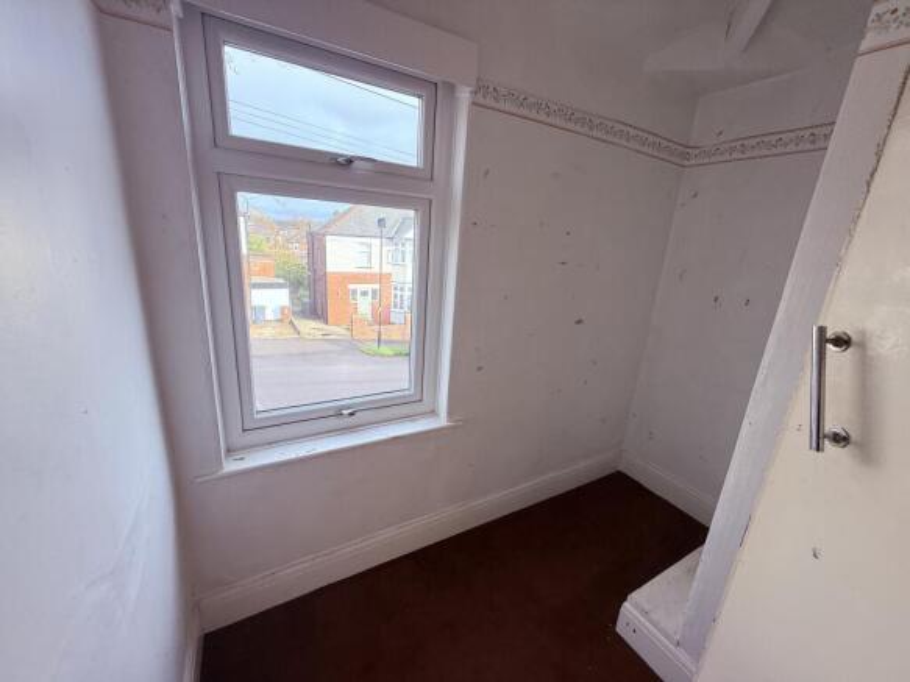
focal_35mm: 14
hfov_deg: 102.1
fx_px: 368
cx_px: 455
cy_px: 341
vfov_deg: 85.7
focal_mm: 2.22
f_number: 2.2
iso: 50
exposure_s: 1/163
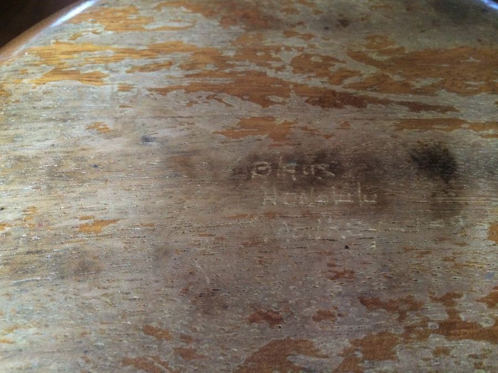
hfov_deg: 60.0
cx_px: 249
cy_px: 186
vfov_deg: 46.8
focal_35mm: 30
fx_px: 432
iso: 320
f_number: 2.2
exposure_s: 1/30
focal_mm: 4.12
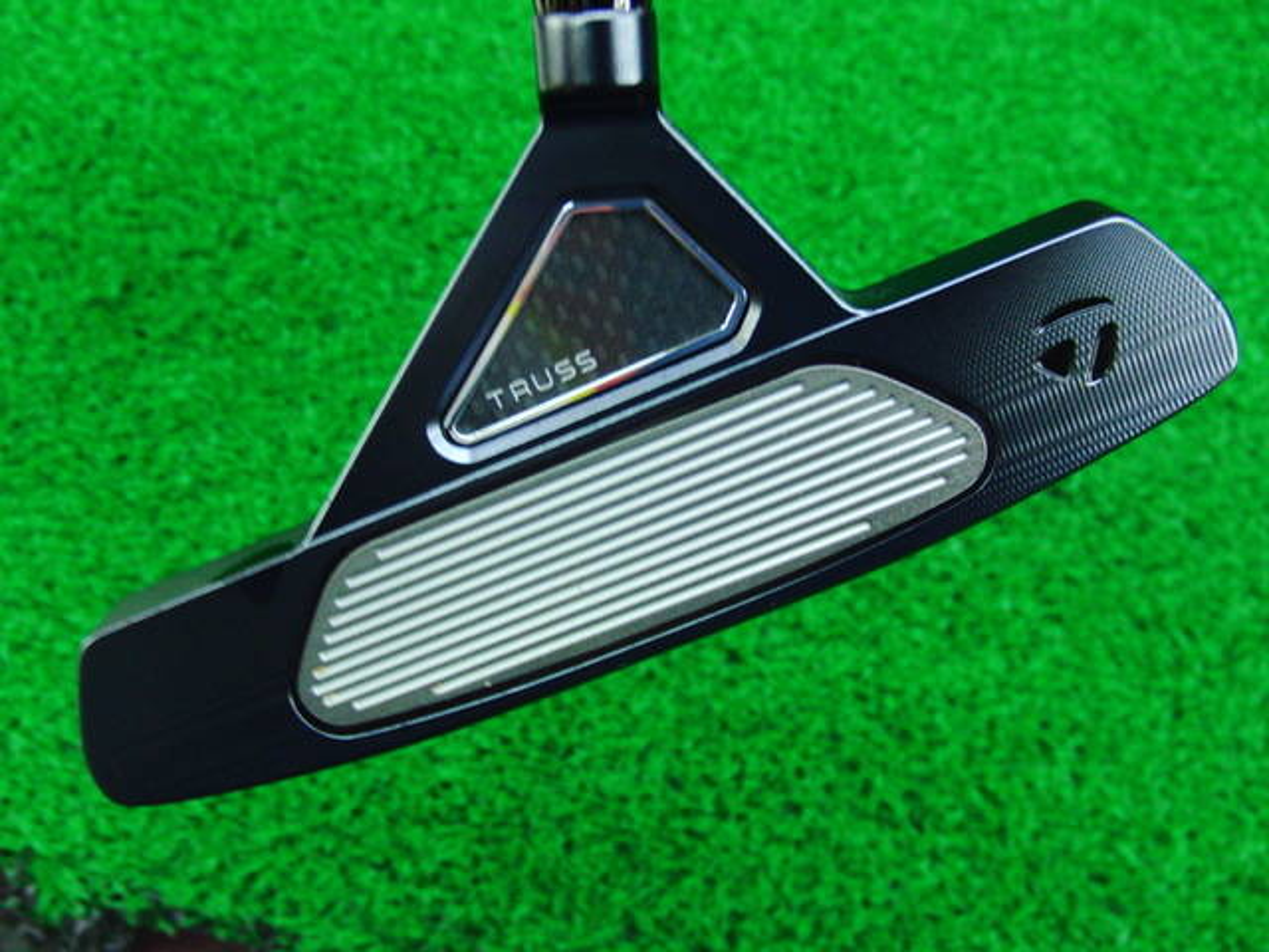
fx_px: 1356
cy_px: 476
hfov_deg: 50.1
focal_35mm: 37
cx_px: 634
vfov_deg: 38.7
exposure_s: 1/25
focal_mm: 6.42
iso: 400
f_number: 3.6
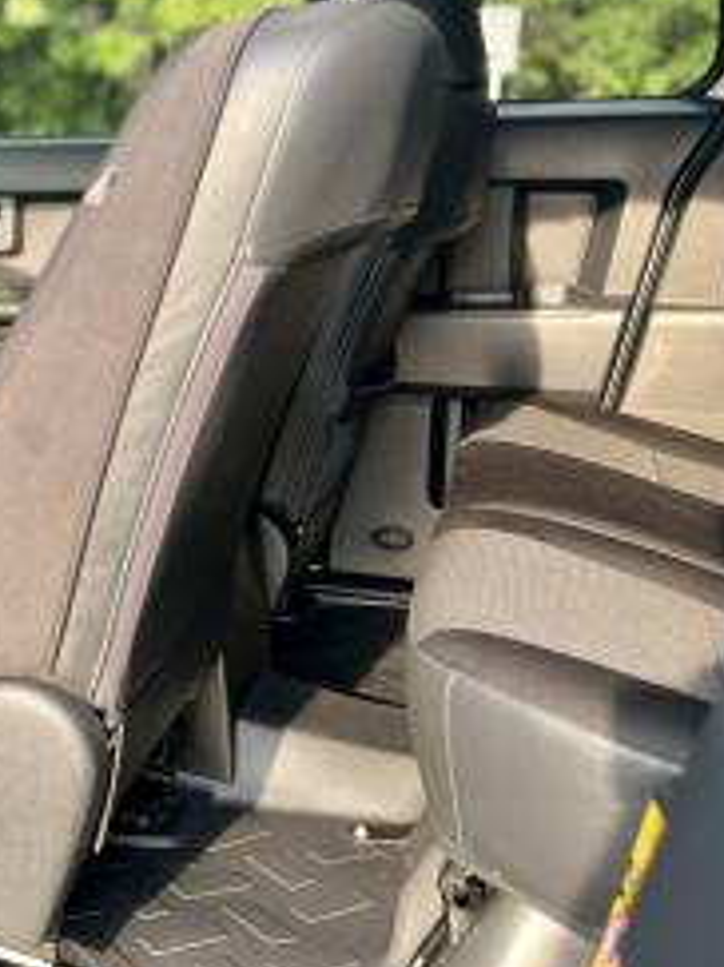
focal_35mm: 54
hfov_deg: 24.8
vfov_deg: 35.3
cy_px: 342
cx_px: -107
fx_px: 1507
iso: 40
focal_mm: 5.7
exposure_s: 1/121
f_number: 1.5
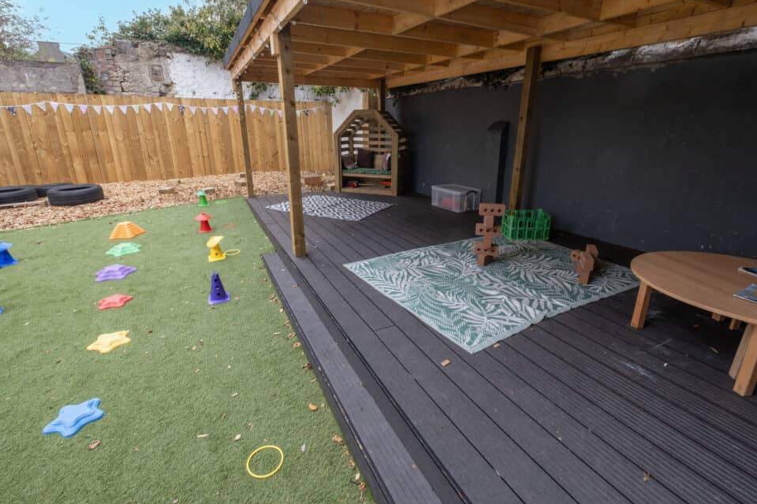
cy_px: 241
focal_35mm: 16
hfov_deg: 96.7
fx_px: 336
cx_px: 379
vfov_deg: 73.7
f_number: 10
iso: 125
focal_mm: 10
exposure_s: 1/6
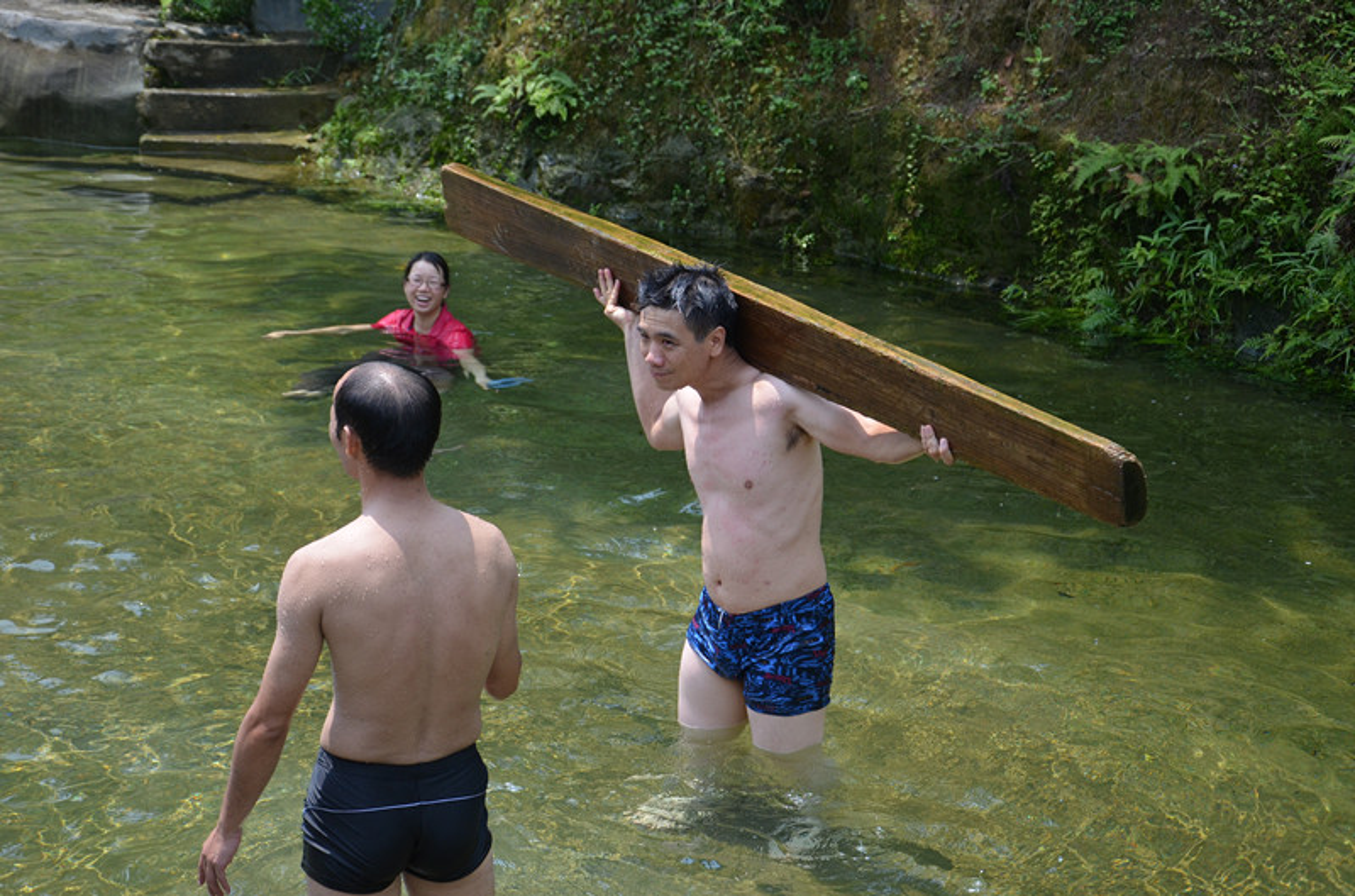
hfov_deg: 28.1
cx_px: 678
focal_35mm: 72
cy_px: 448
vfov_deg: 18.8
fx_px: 2703
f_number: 4.8
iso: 400
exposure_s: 1/1000
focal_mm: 48
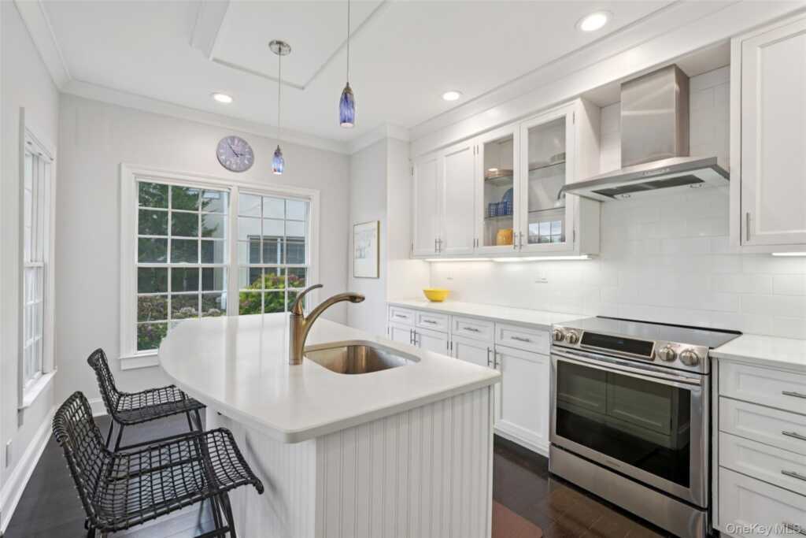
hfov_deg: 96.7
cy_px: 269
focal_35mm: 16
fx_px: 358
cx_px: 403
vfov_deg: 73.8
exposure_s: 1/15
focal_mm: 16
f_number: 9
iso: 400
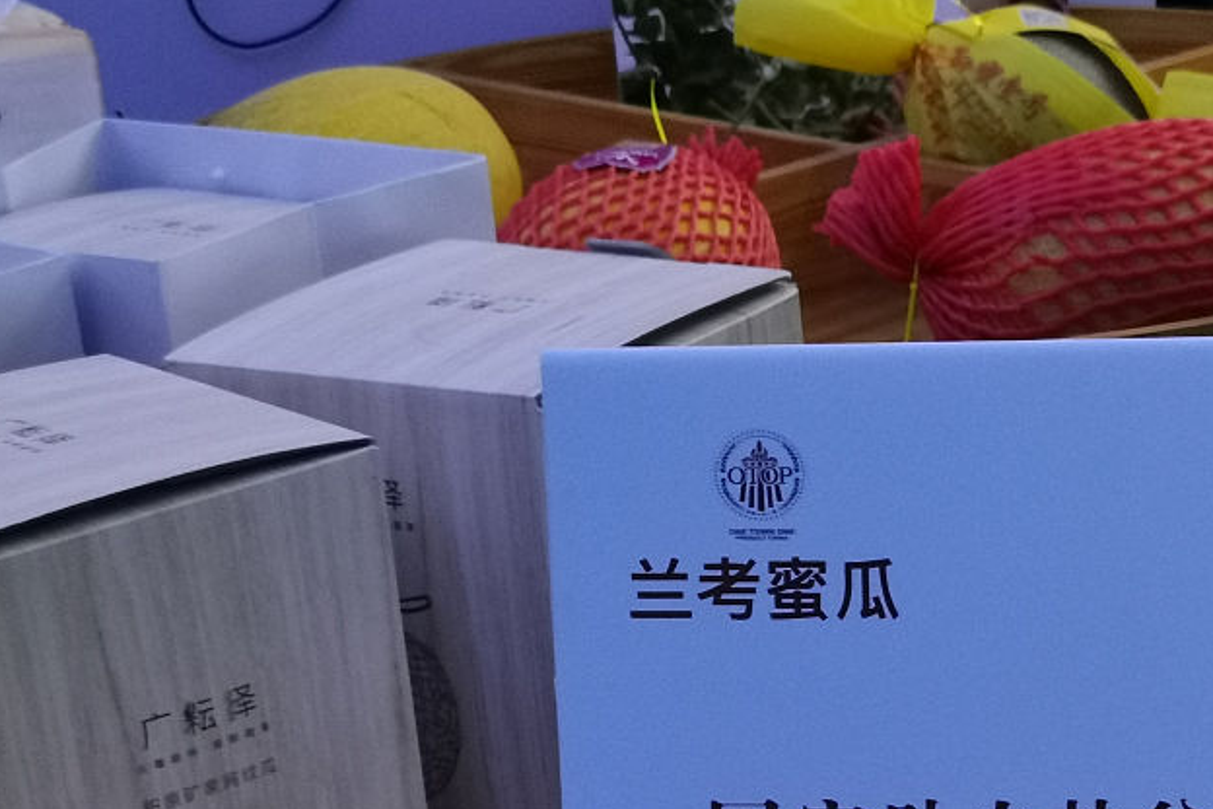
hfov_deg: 21.8
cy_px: 854
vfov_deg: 14.6
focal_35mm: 92
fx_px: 3100
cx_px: 1032
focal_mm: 5.58
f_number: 1.8
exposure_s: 1/100
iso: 320
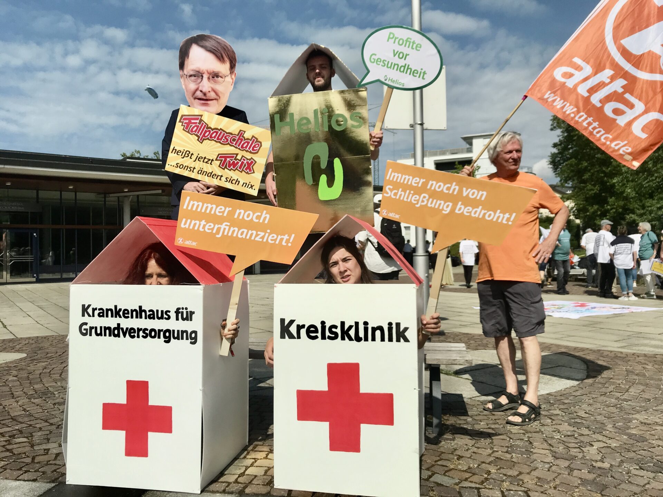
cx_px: 332
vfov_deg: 49.7
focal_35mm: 28
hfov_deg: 63.4
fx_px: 536
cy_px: 248
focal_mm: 3.99
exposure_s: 1/5988
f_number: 1.8
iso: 20
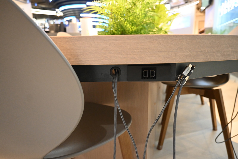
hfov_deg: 73.8
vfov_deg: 53.1
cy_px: 80
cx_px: 119
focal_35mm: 24
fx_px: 159
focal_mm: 16
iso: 3200
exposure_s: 1/125
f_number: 3.5
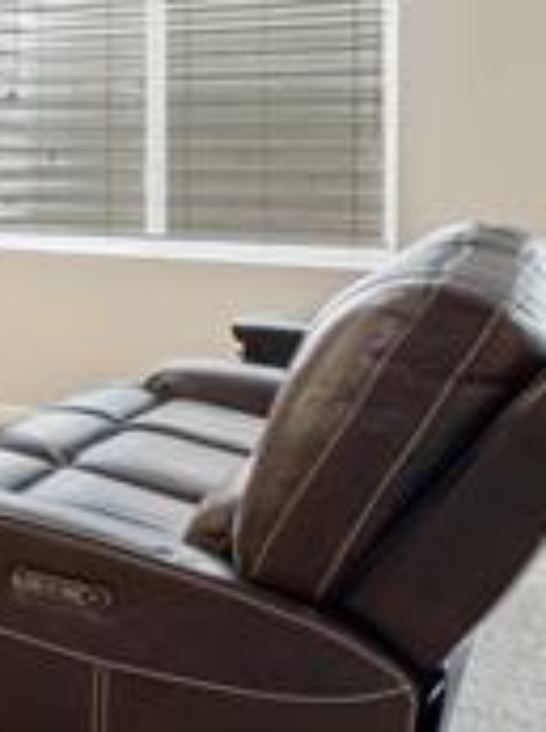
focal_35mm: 57
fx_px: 1203
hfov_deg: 15.7
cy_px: 152
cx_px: -707
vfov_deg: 32.9
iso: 200
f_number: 5.6
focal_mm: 16
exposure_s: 1
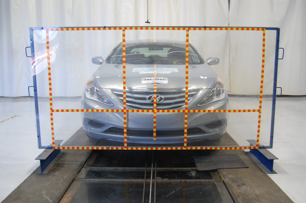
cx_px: 153
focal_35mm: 30
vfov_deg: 43.5
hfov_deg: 62.0
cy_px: 102
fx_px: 255
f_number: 4
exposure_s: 1/60
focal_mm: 20
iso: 400
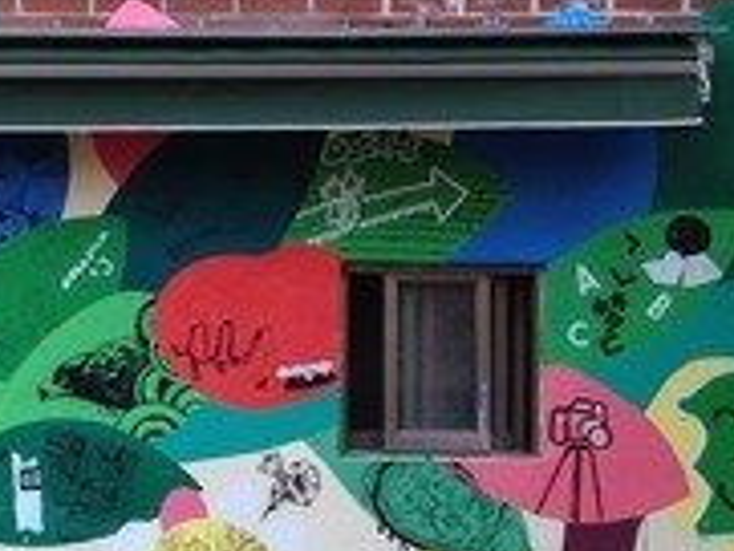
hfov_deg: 18.8
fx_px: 2164
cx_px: 32
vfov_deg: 14.4
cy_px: 474
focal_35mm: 102
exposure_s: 1/181
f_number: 2.4
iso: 50
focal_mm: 4.12
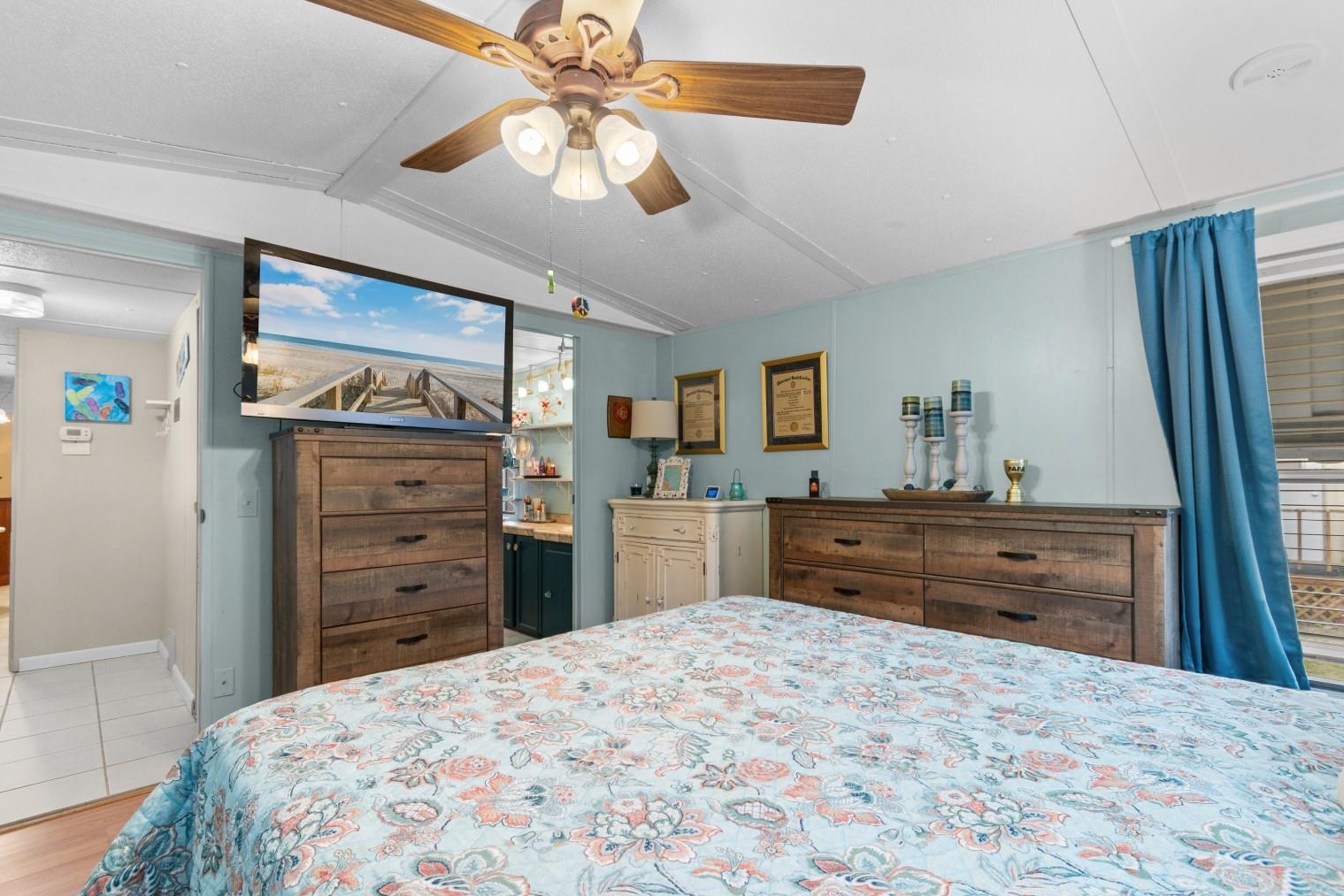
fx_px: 597
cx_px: 687
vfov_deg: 73.7
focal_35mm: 16
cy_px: 469
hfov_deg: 96.7
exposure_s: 1/6
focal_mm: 10
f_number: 4.5
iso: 100
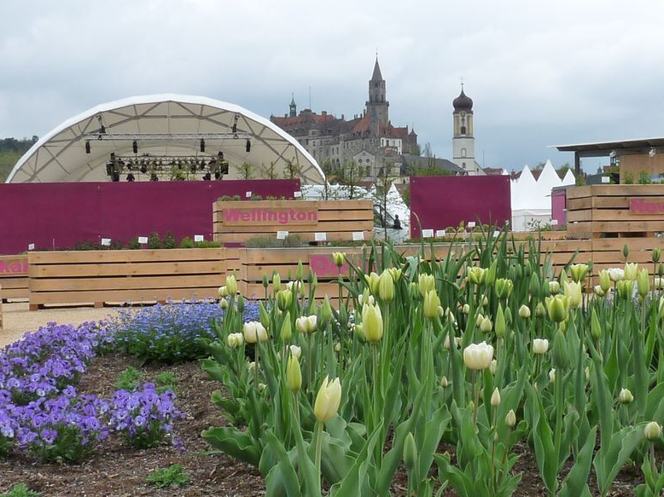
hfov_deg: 30.7
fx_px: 1208
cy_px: 252
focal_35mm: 63
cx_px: 375
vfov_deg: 23.3
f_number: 5.6
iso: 160
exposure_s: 1/400
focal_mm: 4.8
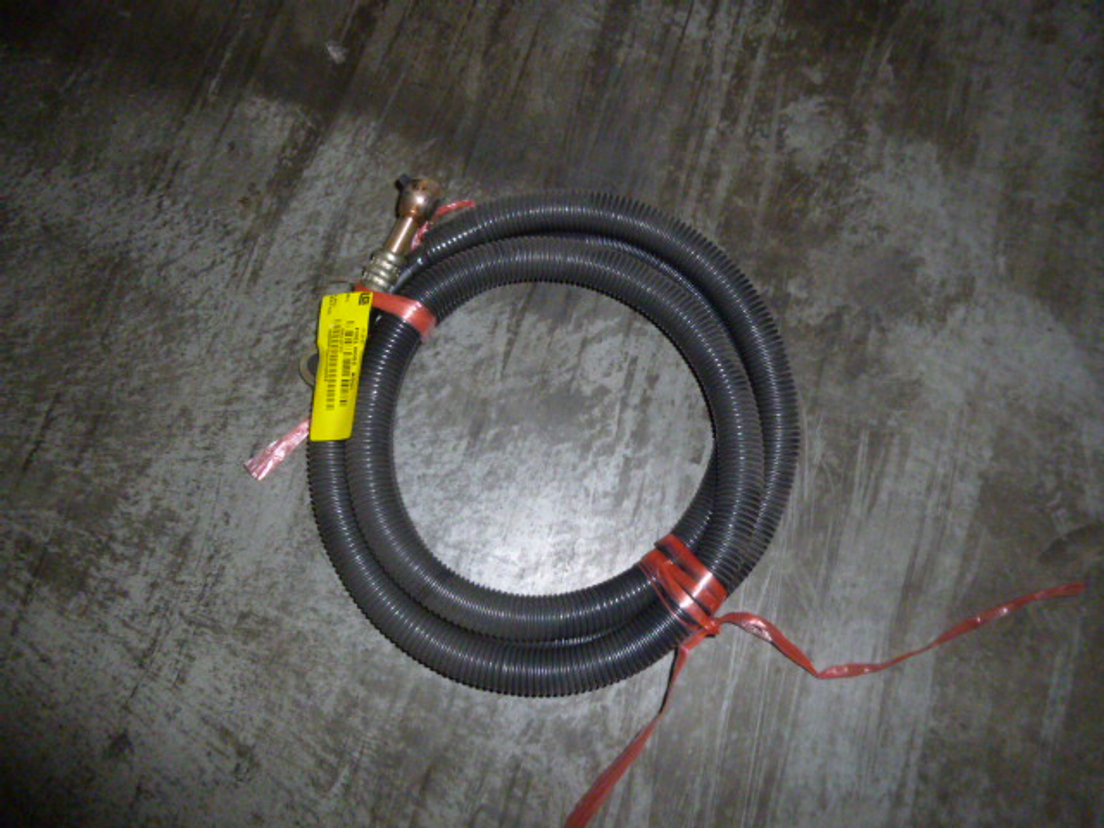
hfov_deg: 69.4
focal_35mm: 25
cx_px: 552
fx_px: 797
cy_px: 414
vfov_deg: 54.9
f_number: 3.1
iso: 400
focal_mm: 4.5
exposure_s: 1/125
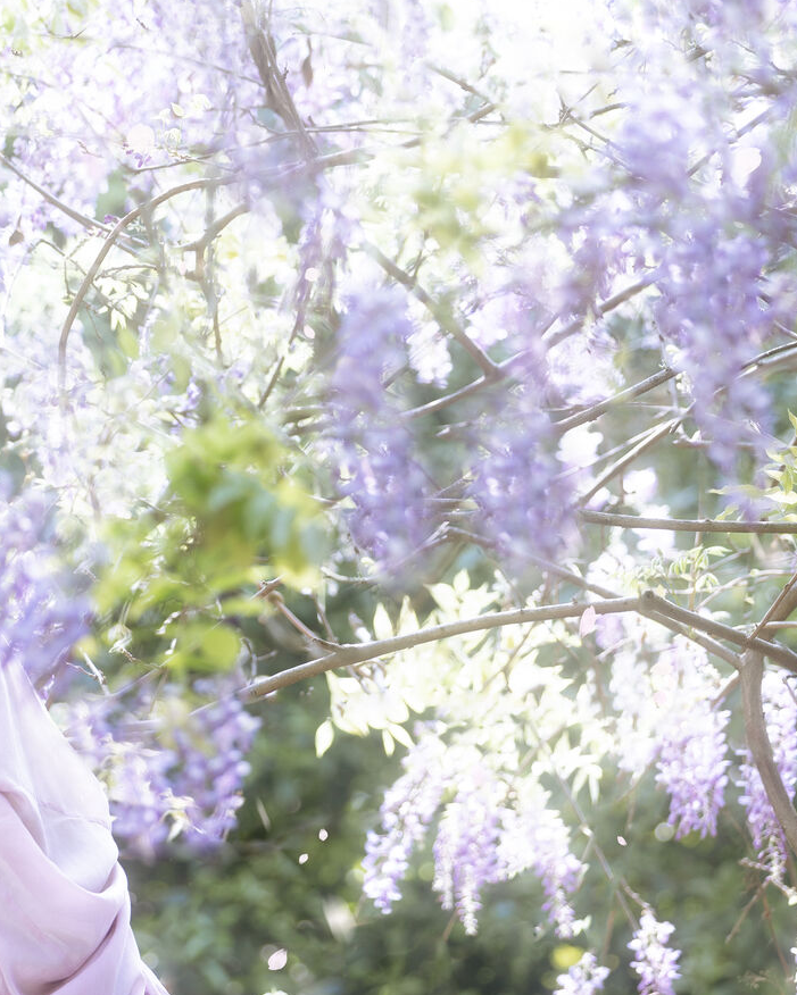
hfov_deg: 6.4
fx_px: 7105
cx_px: 123
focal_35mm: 241
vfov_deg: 8.0
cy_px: 488
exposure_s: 1/400
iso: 200
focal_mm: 125
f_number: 2.8
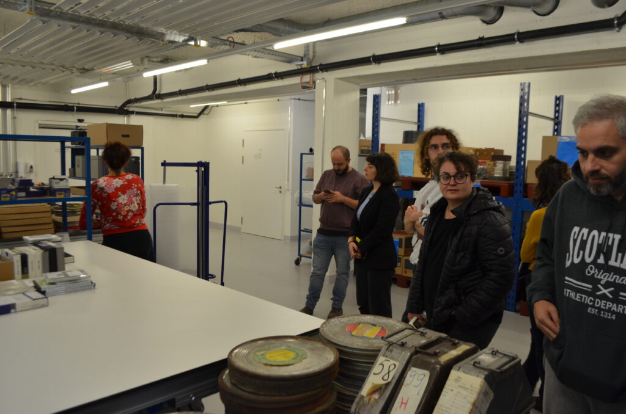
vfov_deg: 47.7
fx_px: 468
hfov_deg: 67.5
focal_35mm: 27
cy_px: 207
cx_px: 313
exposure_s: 1/100
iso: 640
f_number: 5
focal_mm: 18
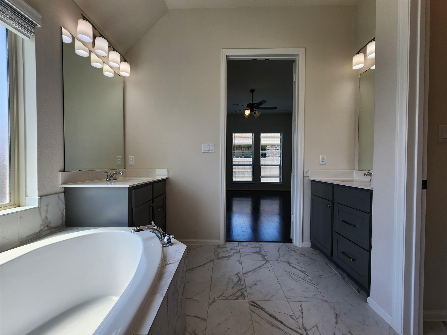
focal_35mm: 13
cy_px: 168
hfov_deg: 106.2
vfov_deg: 89.9
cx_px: 224
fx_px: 168
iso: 50
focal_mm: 2.2
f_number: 2.2
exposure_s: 1/262
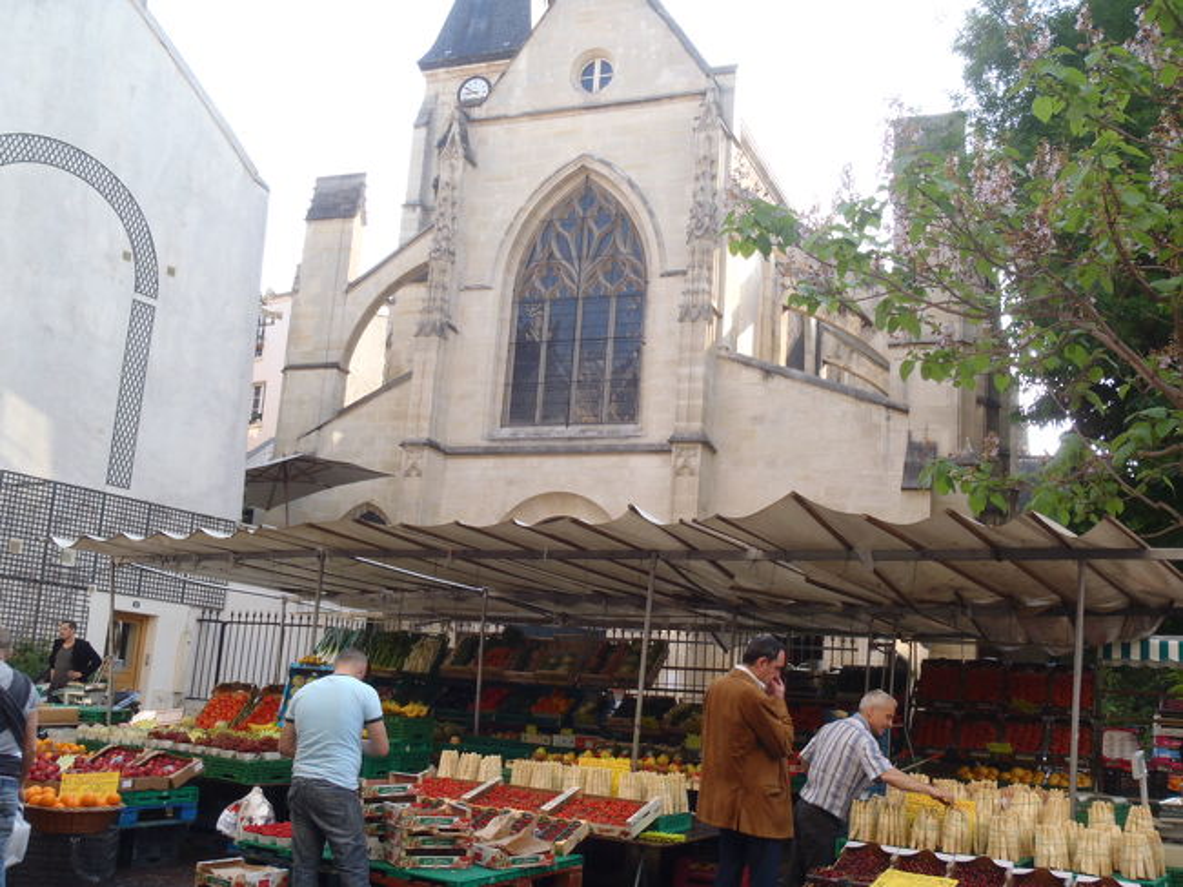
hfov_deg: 49.0
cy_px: 444
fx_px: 1298
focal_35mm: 38
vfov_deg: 37.7
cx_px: 592
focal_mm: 6.83
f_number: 4.6
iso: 80
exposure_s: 1/80
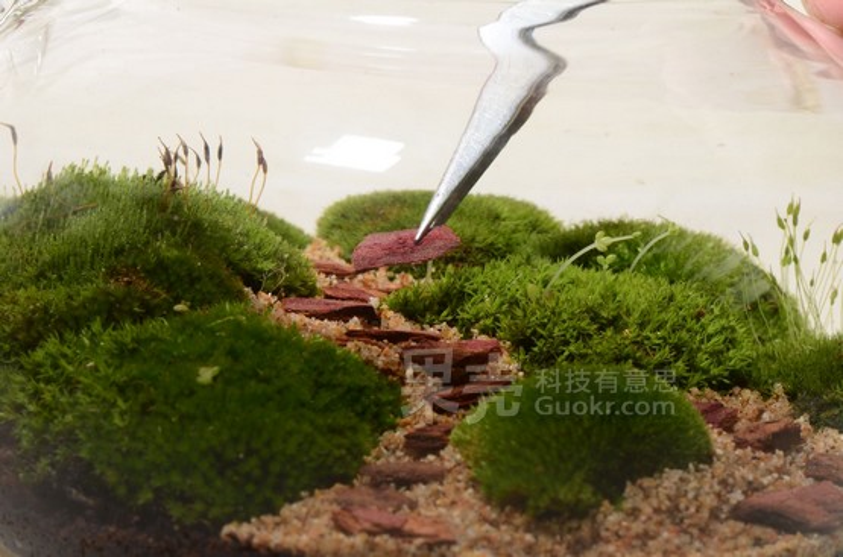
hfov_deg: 13.1
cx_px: 422
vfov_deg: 8.7
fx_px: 3679
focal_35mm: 158
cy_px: 278
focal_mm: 105
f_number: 25
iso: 100
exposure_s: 1/160
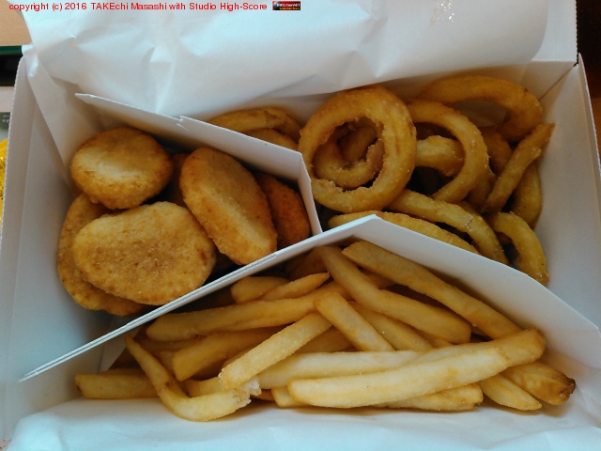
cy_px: 226
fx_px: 521
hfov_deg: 60.0
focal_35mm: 30
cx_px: 300
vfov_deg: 46.8
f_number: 2.4
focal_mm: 4
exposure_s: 1/15.1
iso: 160
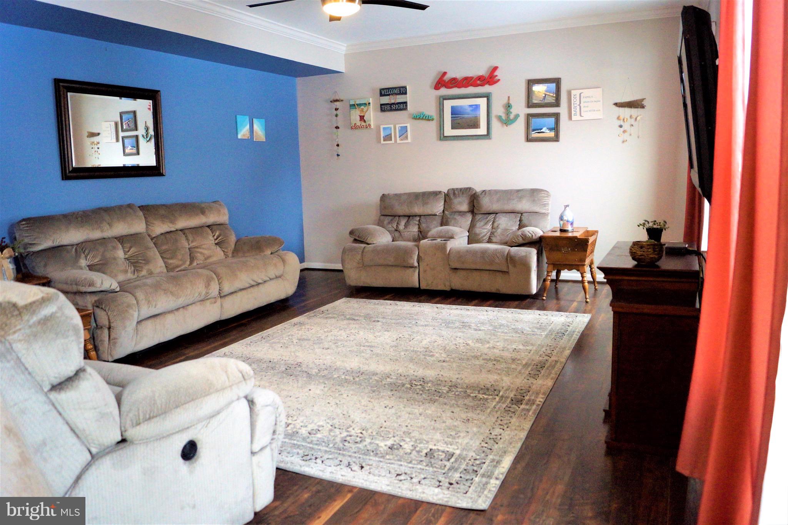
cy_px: 262
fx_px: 591
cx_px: 394
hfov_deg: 67.4
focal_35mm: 27
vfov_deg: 47.9
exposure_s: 1/125
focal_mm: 18
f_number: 3.5
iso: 1600
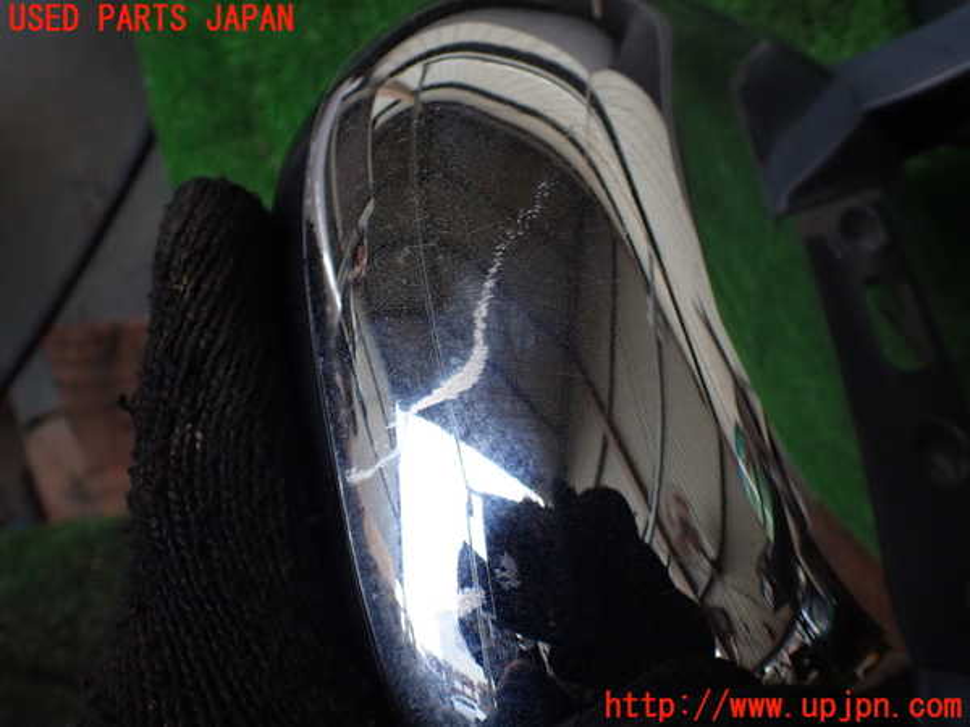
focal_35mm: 30
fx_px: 841
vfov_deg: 46.8
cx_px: 485
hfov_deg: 60.0
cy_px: 364
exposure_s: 1/125
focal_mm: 5.4
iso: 250
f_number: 2.3
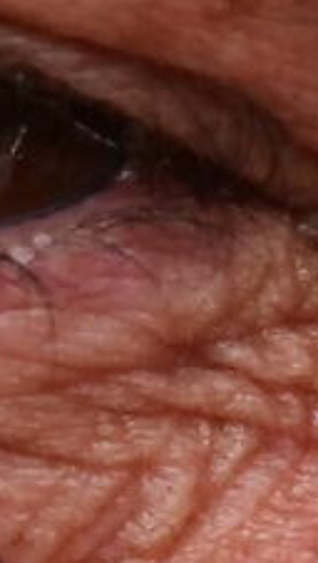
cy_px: 675
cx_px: -184
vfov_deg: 1.6
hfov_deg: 0.9
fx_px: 20678
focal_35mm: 1382
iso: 400
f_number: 4
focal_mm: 60
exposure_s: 1/1000
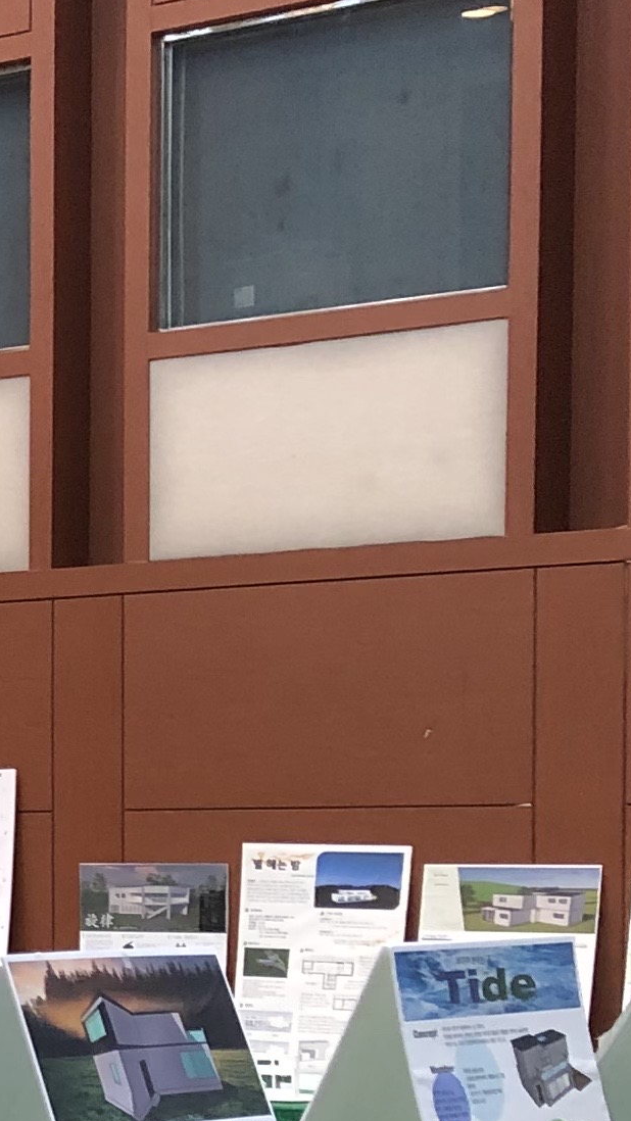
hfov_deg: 8.8
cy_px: 963
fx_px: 3330
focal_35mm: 112
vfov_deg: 18.8
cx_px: -1293
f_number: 1.8
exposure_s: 1/17
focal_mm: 3.99
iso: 40
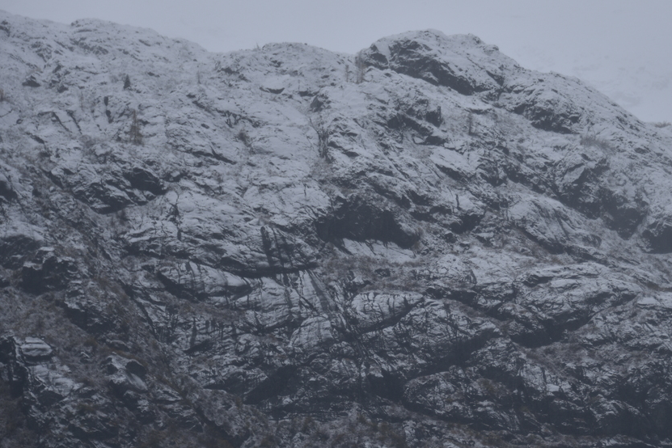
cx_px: 478
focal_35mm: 208
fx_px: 3882
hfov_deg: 9.9
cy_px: 241
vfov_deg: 6.6
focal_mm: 135
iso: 140
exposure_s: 1/320
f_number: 5.6
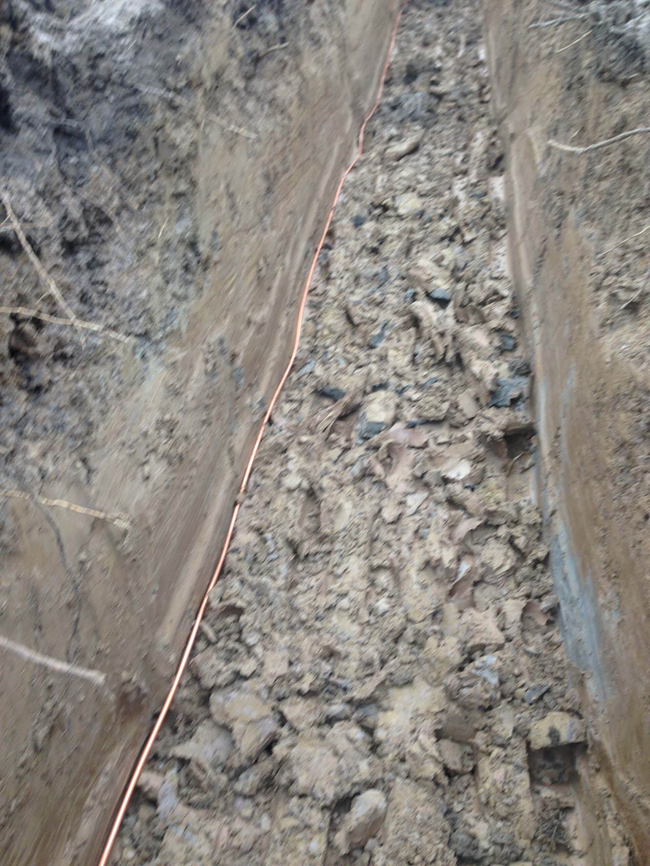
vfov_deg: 55.4
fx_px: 826
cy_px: 433
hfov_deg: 42.9
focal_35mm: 33
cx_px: 325
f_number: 2.4
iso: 50
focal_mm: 4.12
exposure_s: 1/60
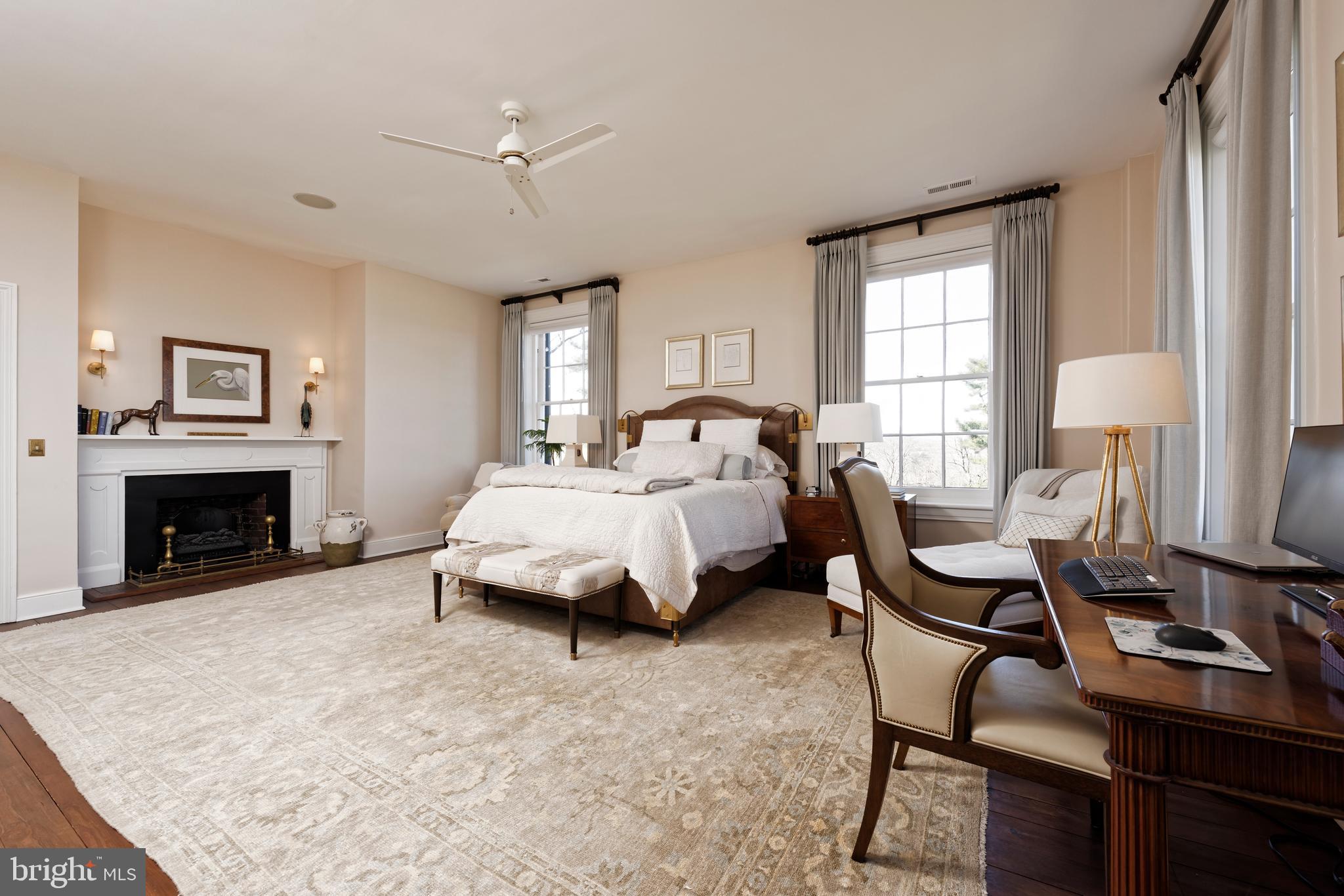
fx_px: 523
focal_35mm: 14
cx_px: 672
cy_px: 448
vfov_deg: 81.2
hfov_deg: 104.2
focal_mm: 14
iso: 320
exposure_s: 1/30
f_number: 13
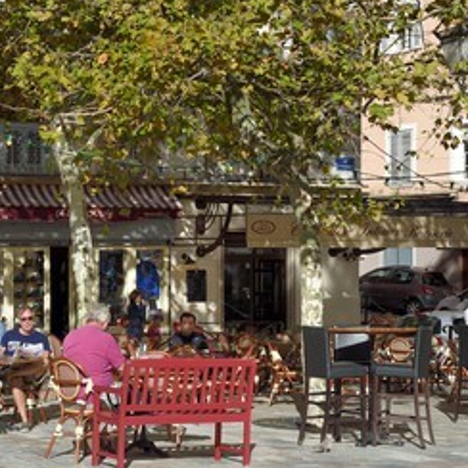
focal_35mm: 85
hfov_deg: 20.4
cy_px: 232
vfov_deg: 20.4
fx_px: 1300
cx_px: 199
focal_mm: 58
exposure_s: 1/320
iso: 200
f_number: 11
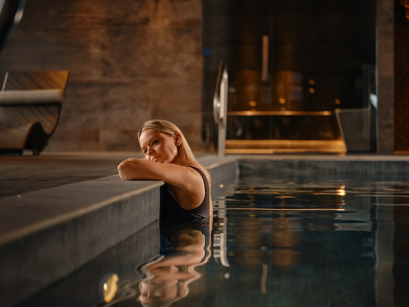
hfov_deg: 20.6
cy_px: 154
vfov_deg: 15.6
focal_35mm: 95
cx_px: 204
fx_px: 1123
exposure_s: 1/125
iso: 1600
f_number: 4
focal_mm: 120
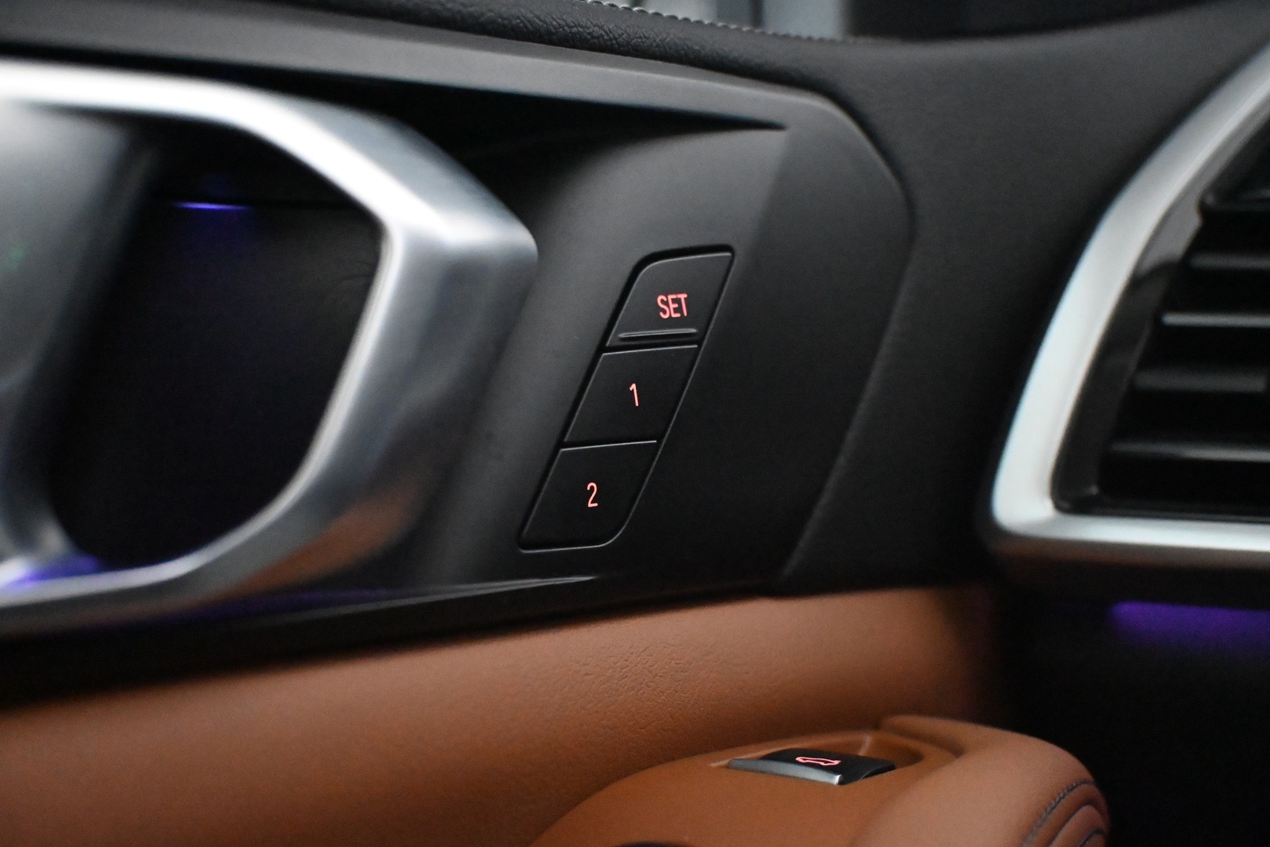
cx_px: 635
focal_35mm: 44
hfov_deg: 45.0
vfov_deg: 30.8
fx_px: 1534
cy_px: 424
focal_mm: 29
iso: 12800
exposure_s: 1/80
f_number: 4.8
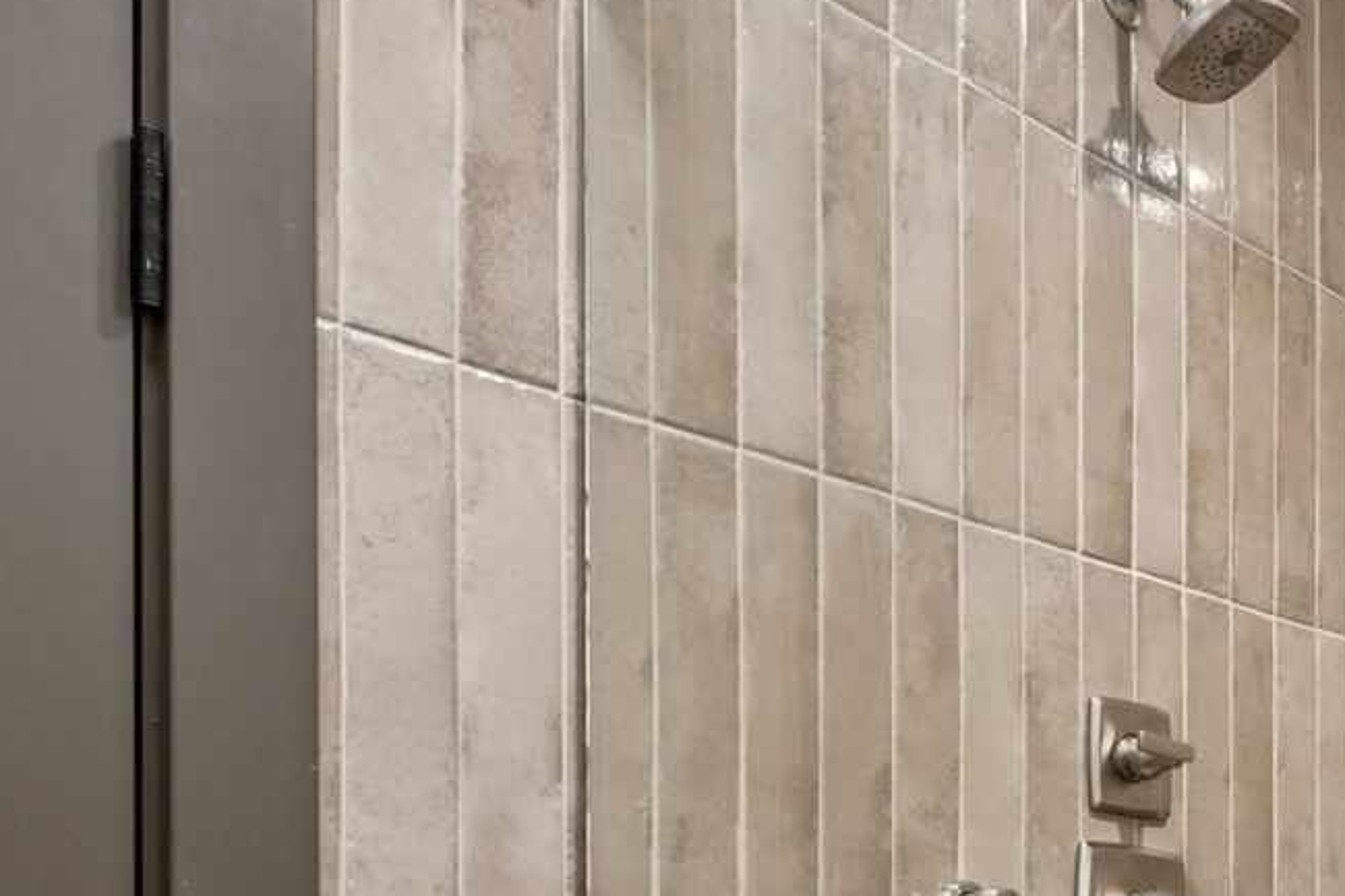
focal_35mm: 47
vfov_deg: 25.8
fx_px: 1755
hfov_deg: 34.5
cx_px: 1572
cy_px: 1056
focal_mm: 12
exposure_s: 1/10
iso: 800
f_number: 8
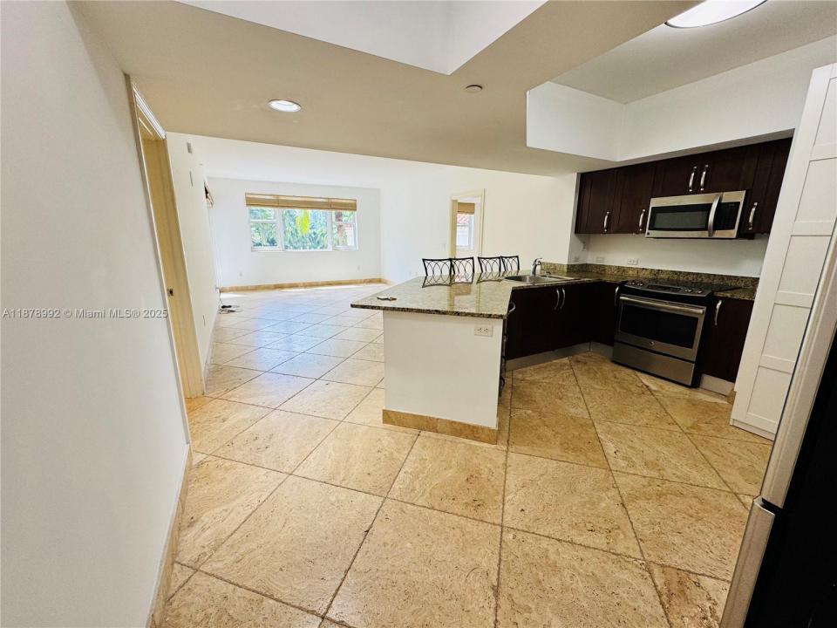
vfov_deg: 85.7
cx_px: 418
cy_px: 314
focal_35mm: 14
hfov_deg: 102.1
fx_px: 339
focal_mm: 2.22
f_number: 2.2
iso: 80
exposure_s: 1/120
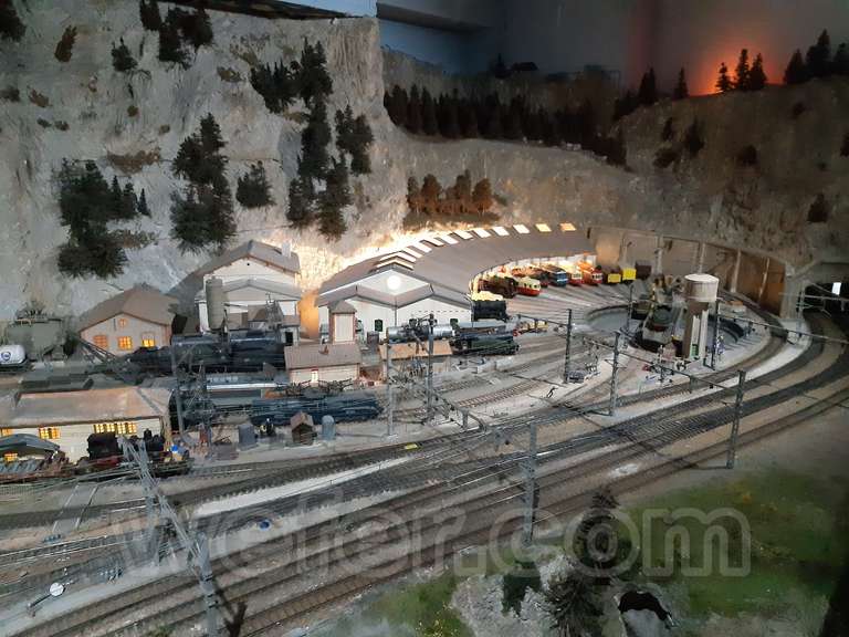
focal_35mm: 26
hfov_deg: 67.3
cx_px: 424
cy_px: 318
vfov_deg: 53.1
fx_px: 638
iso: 640
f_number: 1.7
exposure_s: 1/20
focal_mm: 3.92
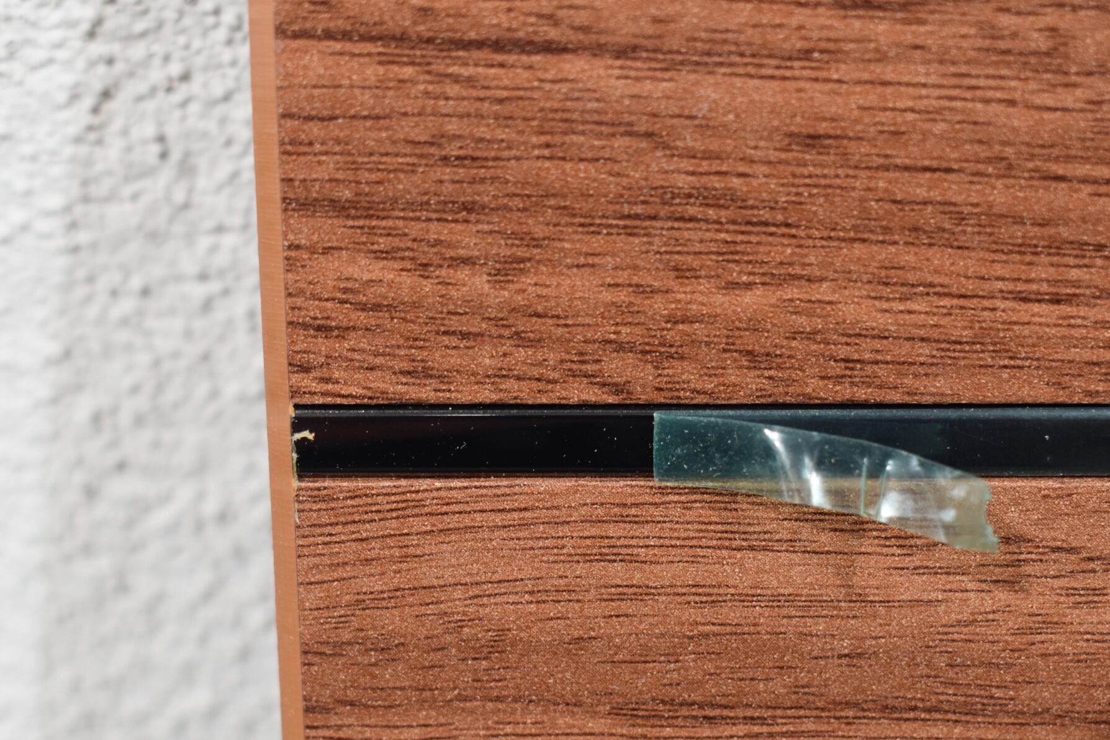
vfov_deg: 18.6
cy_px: 498
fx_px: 2251
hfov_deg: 27.7
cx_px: 556
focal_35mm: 73
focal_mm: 34
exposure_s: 1/60
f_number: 5.6
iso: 500
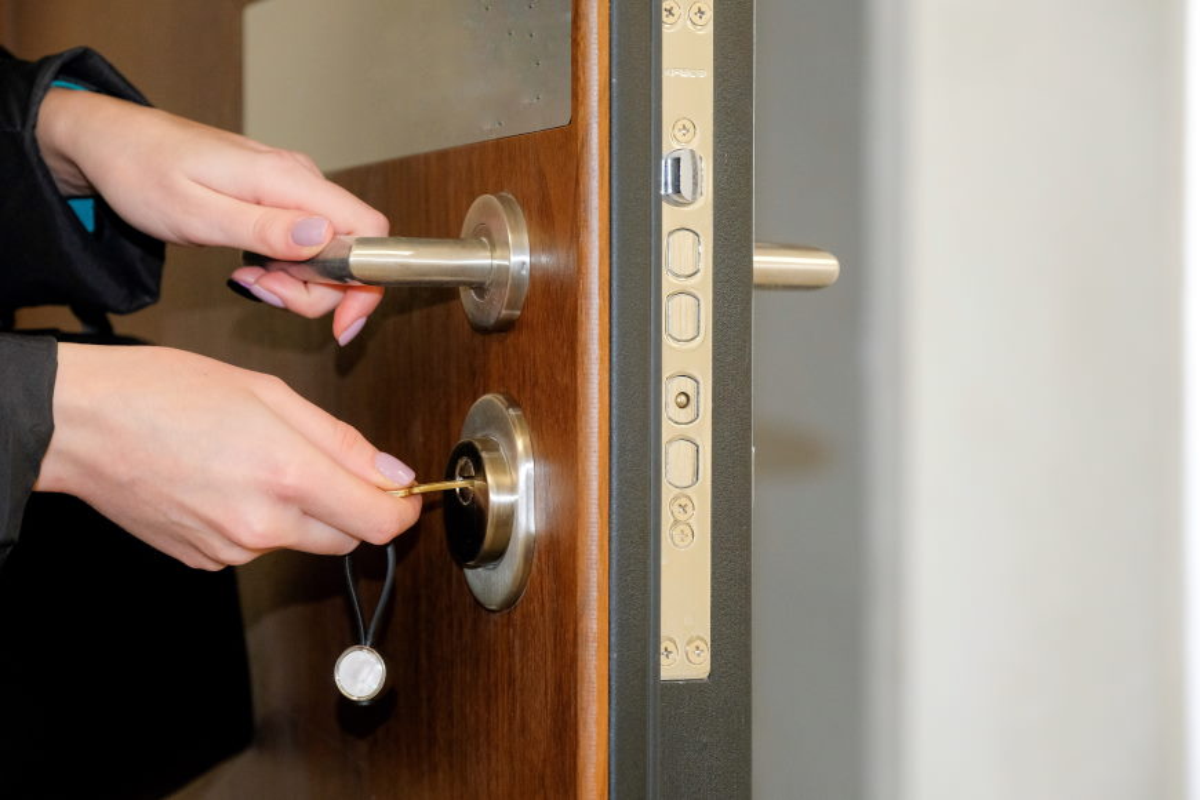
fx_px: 2766
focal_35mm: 83
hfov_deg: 24.5
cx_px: 600
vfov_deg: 16.5
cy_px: 400
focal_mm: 55
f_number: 2.8
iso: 1600
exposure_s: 1/125
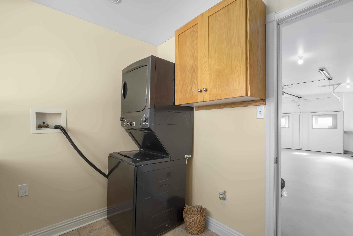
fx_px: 157
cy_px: 124
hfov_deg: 96.6
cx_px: 187
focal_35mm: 16
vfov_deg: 73.7
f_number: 14
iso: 400
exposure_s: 1/15
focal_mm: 10
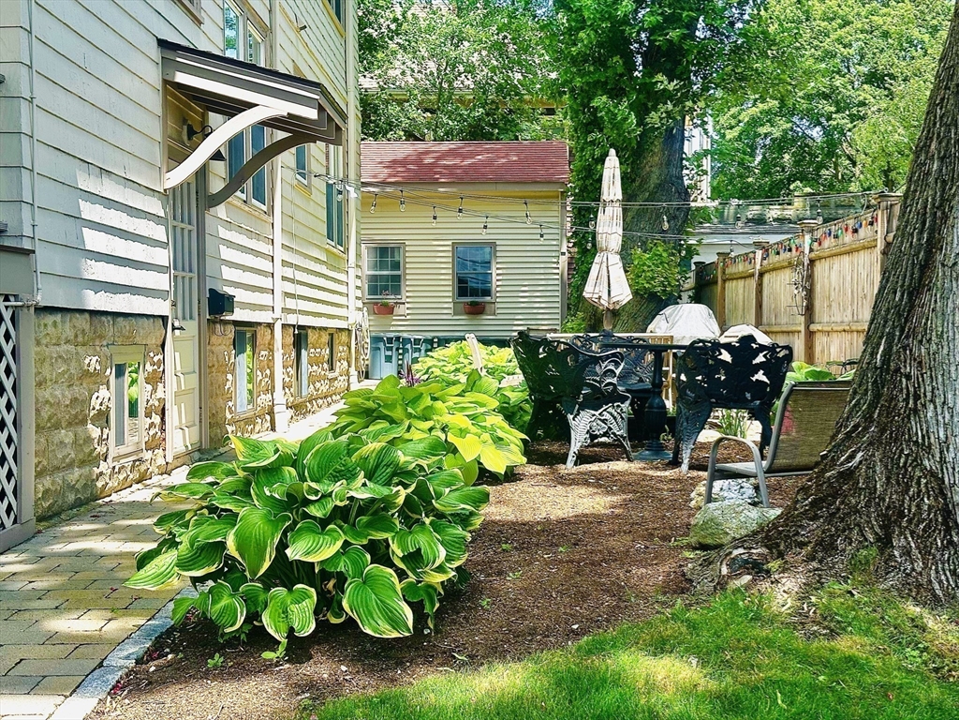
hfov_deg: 39.7
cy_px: 360
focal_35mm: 48
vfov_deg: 30.3
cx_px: 480
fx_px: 1330
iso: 64
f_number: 1.78
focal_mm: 6.86
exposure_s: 1/1030
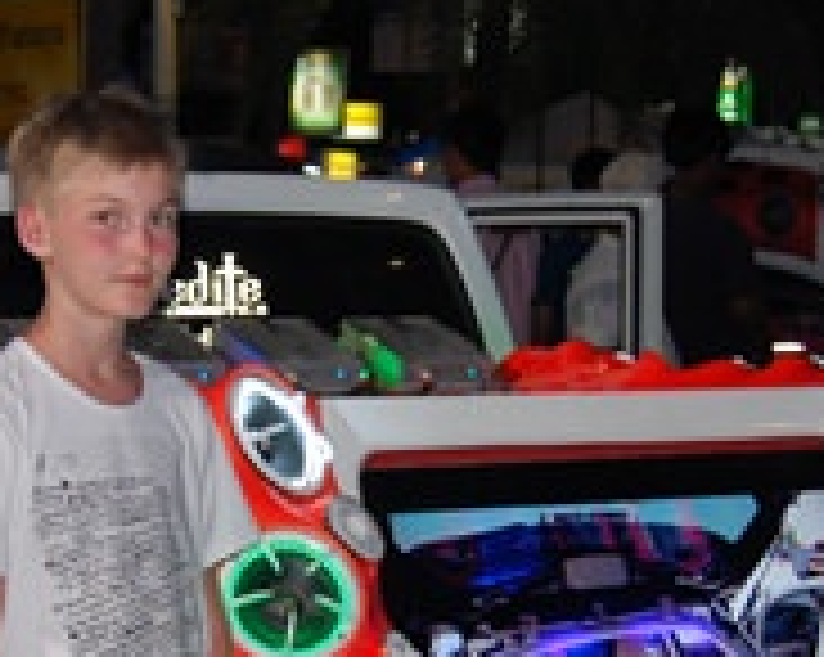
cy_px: 513
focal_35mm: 101
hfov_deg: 19.0
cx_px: 288
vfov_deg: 15.1
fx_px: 2460
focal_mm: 24
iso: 400
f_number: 4
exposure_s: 1/60
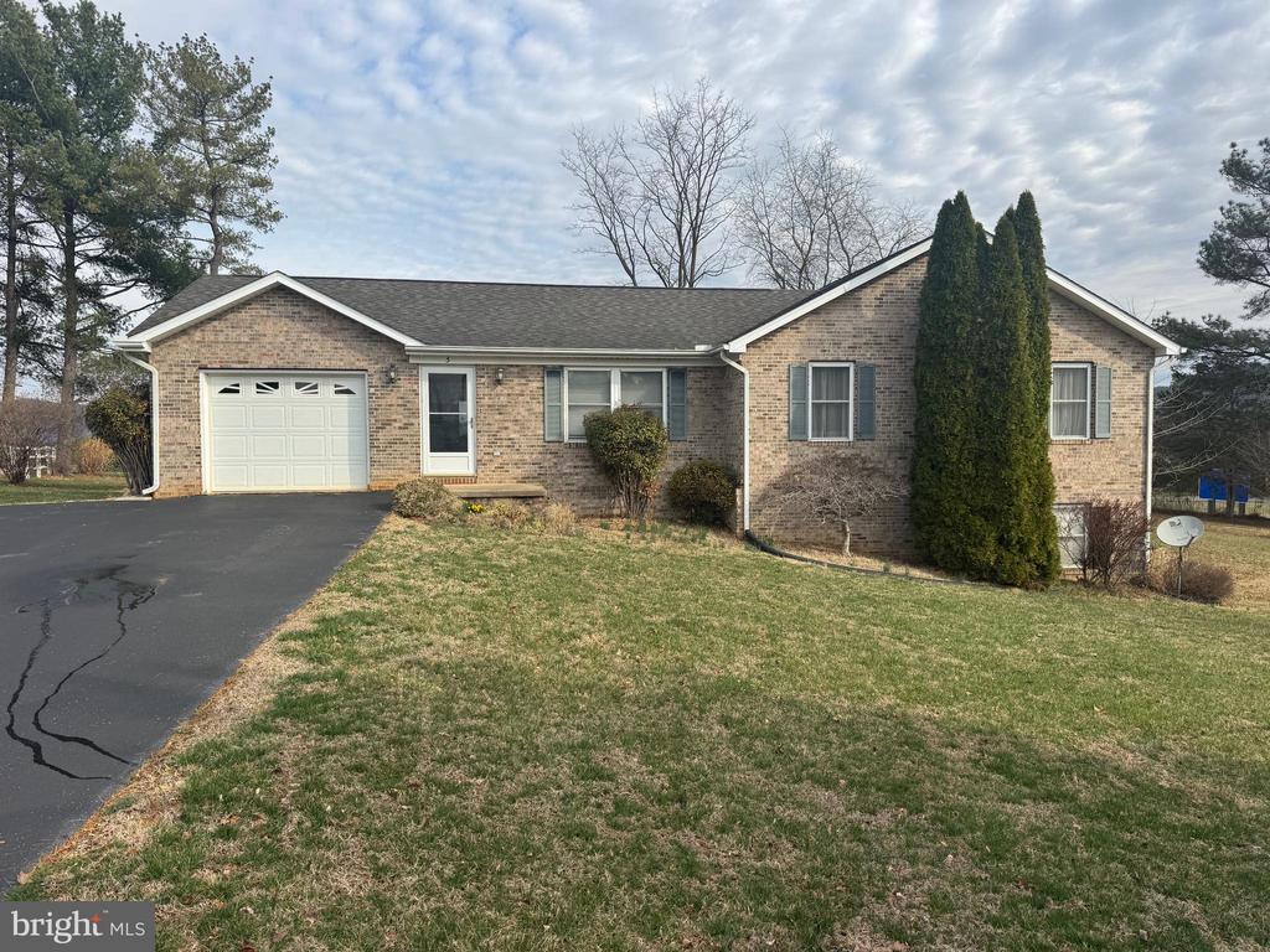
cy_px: 476
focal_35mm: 24
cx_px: 635
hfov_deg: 71.6
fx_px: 881
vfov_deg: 56.8
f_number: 1.78
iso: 80
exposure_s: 1/2959
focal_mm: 6.76
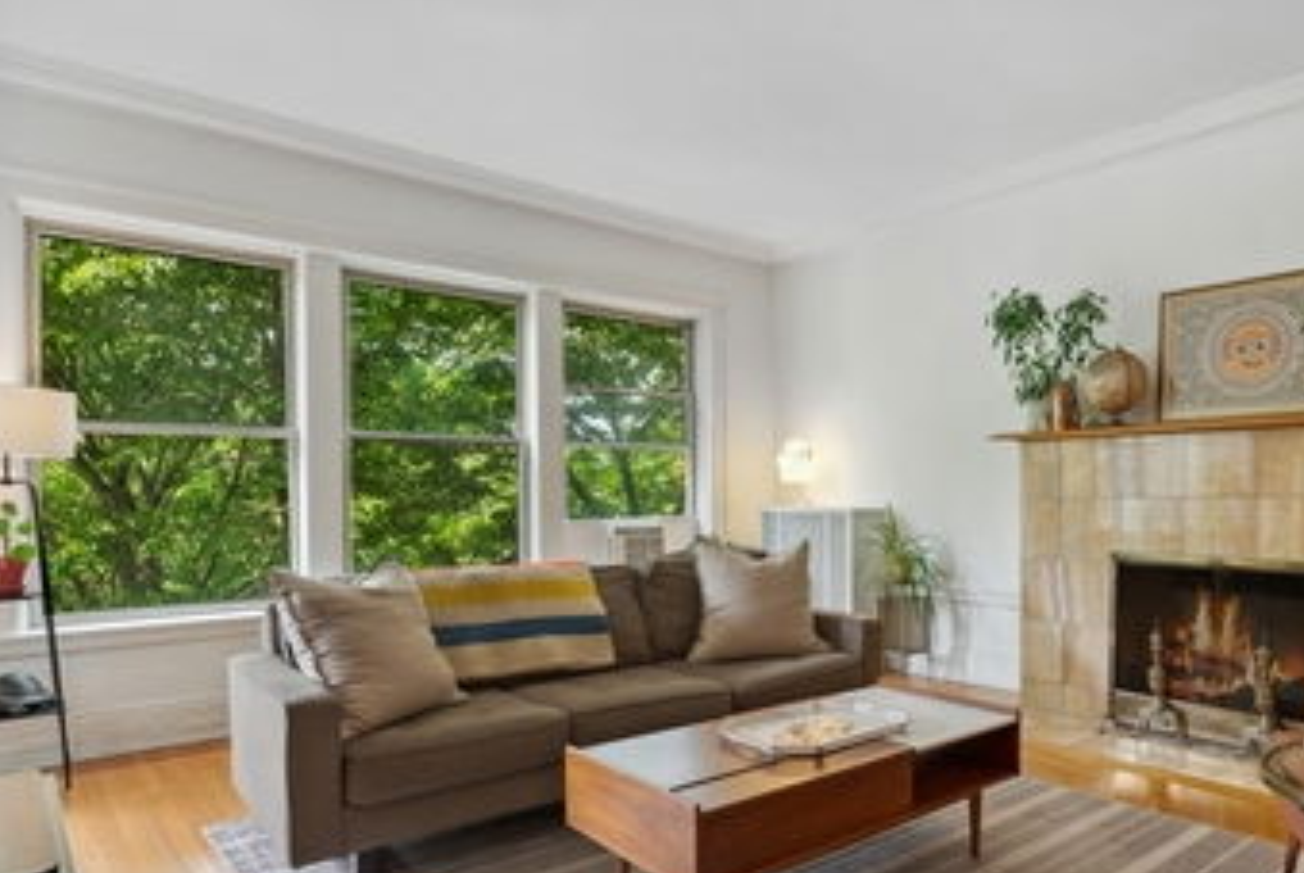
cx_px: 821
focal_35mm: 24
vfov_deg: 53.1
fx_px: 870
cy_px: 492
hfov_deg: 72.3
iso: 320
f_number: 7.1
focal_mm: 17
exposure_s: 1/1.25
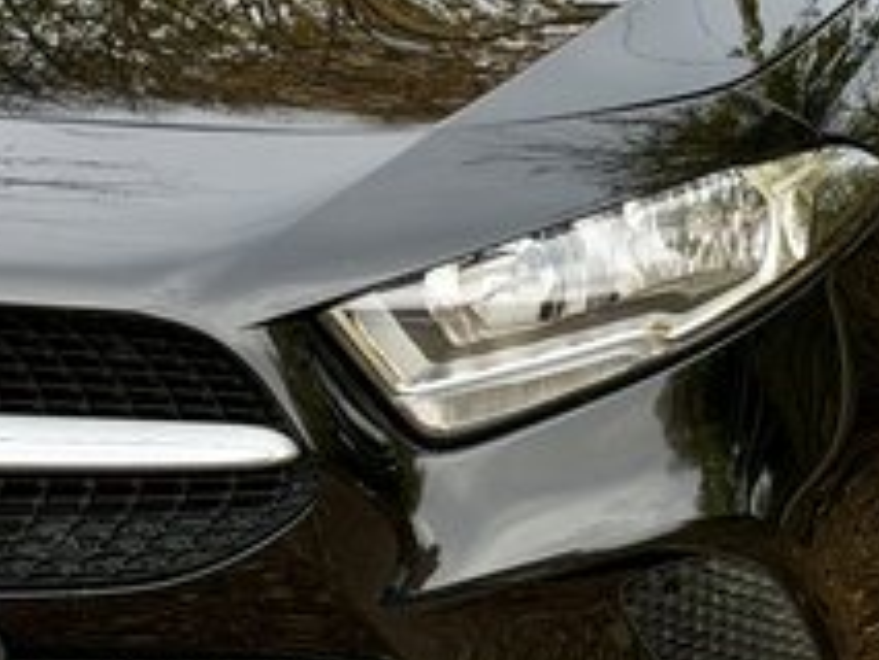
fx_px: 4573
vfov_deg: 8.3
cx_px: 363
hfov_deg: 11.0
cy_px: 305
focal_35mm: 180
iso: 64
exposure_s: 1/254
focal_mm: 6.76
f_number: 1.78
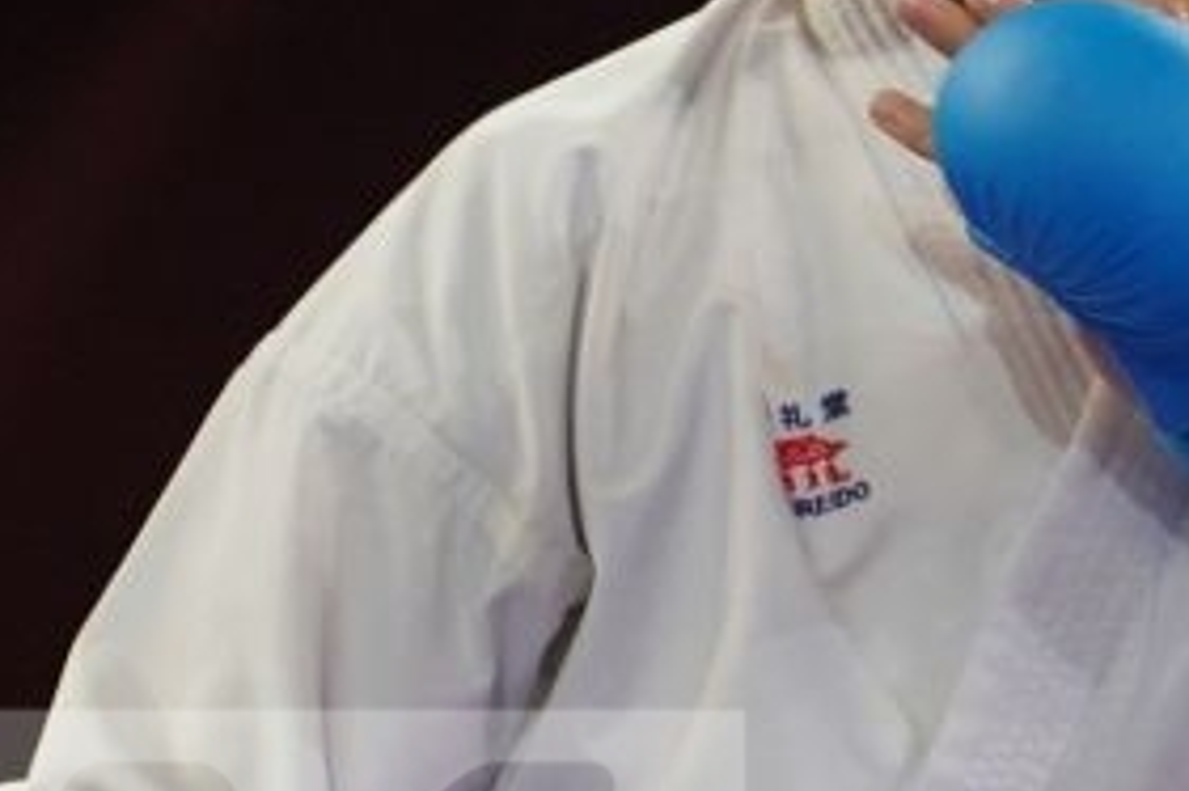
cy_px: 1096
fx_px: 42315
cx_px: -1083
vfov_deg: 1.1
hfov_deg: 1.6
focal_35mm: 1282
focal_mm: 200
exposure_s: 1/1000
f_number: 2.8
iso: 1600
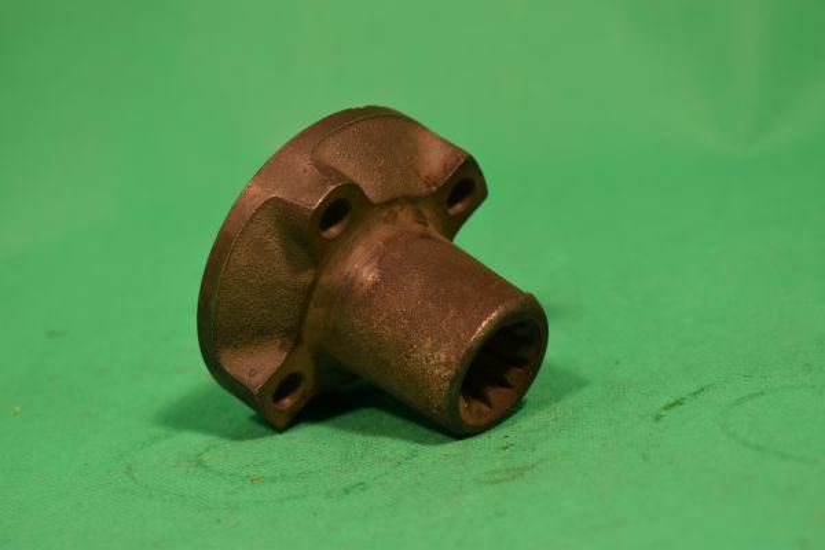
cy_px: 275
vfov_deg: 18.2
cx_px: 412
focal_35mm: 75
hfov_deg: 27.0
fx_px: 1719
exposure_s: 1/200
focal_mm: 50
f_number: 7.1
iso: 400
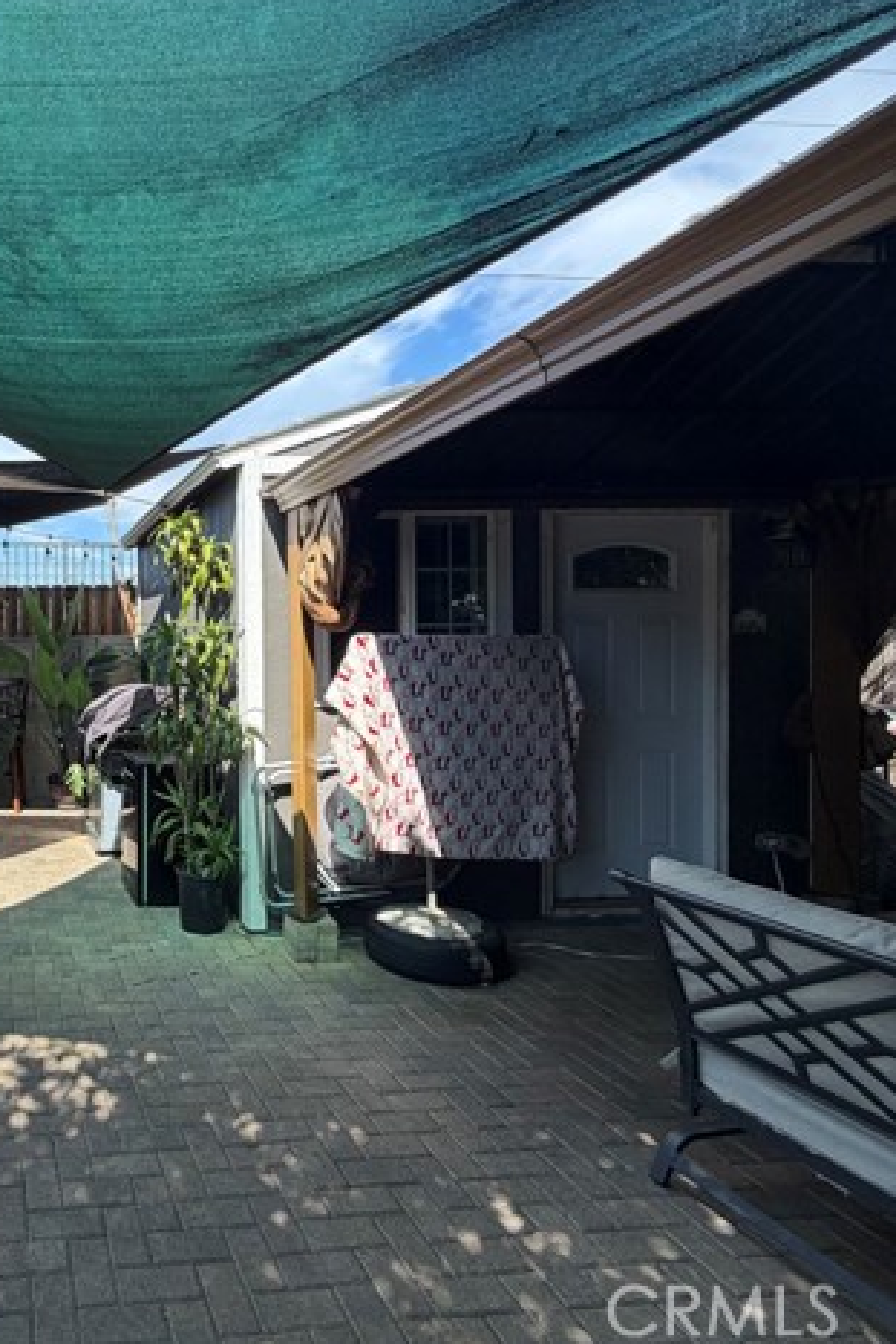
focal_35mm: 20
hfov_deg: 52.4
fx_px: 746
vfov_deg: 84.0
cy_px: 660
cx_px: 49
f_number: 2.2
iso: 50
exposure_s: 1/502
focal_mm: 2.22
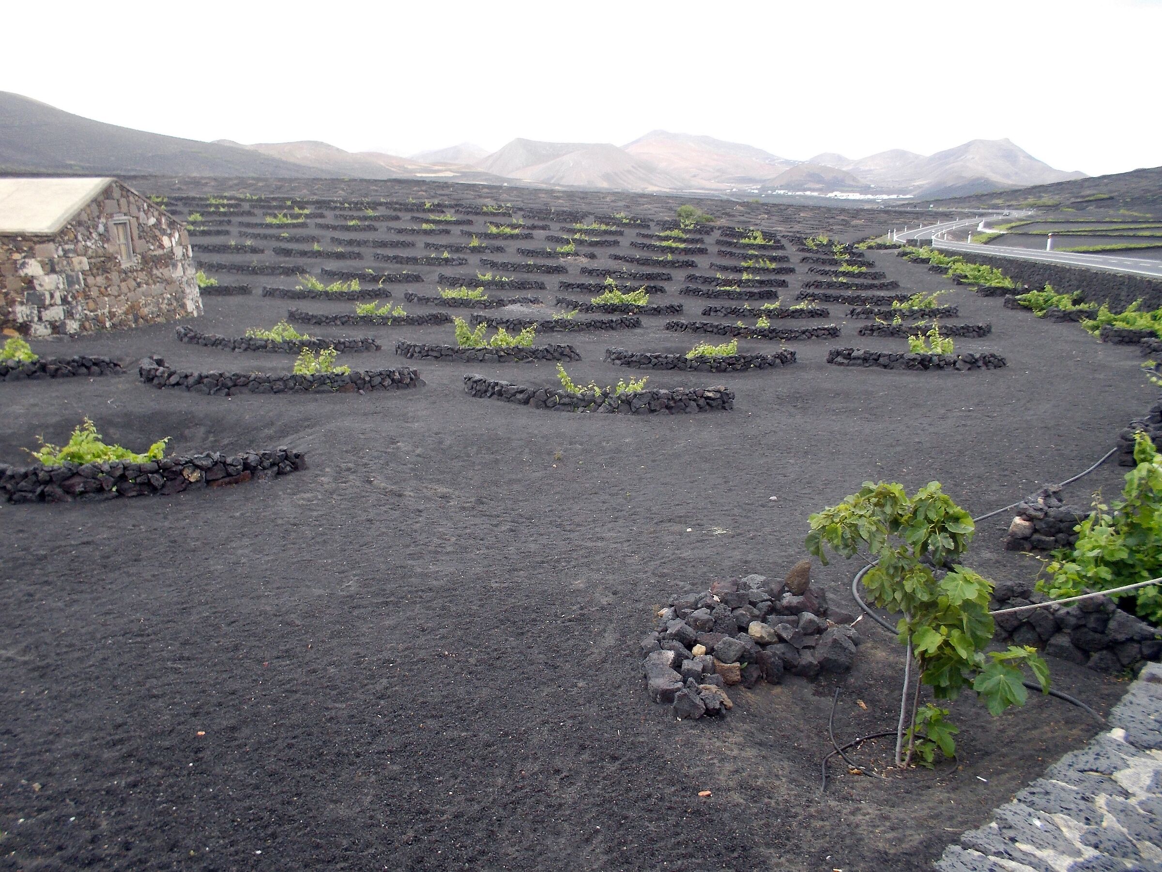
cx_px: 581
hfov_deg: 61.7
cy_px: 436
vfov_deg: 48.2
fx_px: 973
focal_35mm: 29
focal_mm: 4.1
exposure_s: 1/250
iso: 100
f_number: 3.3
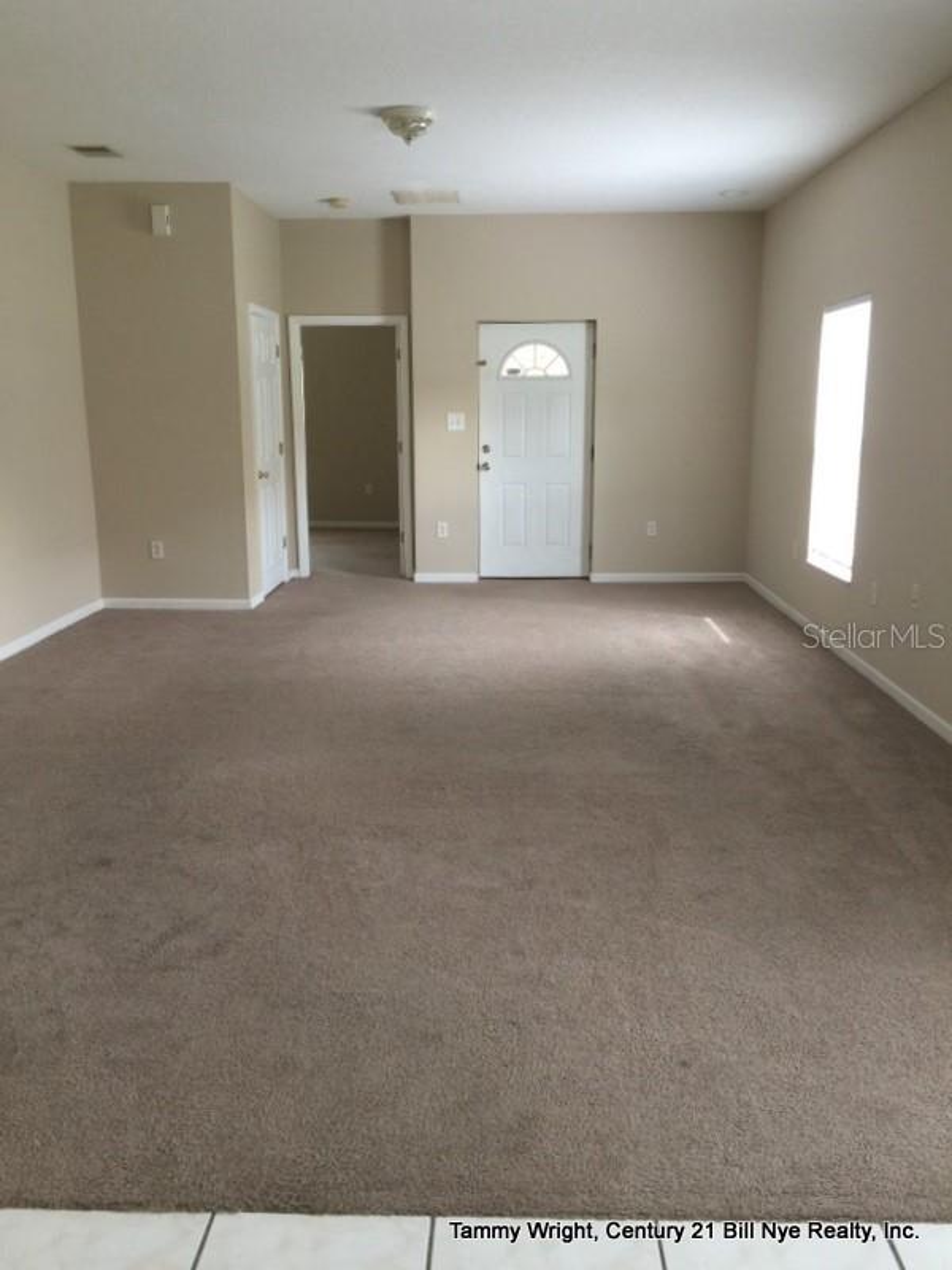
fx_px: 1063
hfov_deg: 48.2
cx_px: 476
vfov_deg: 61.7
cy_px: 635
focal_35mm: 29
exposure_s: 1/15
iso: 50
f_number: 2.2
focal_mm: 4.15
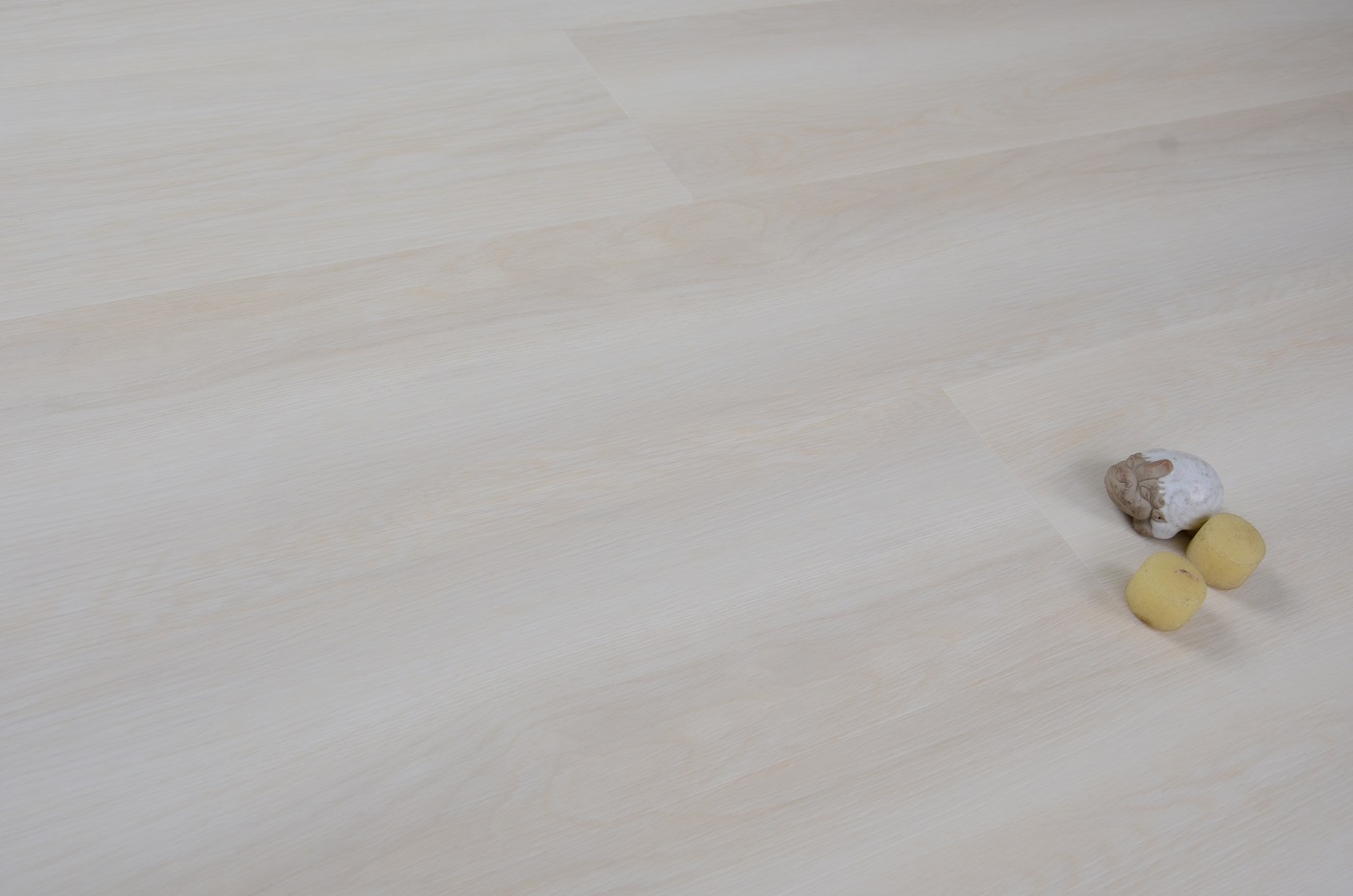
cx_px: 676
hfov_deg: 43.7
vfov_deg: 29.7
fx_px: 1688
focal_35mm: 45
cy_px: 448
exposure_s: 1/125
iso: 100
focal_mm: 30
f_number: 7.1
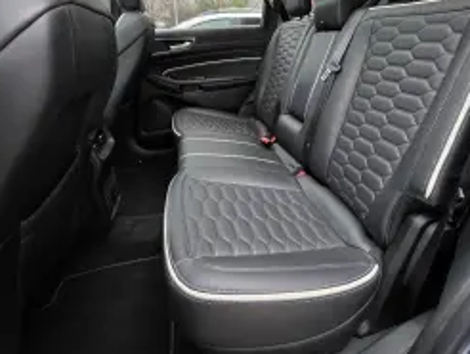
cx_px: 256
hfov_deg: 84.4
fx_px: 258
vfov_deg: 66.4
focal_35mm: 19
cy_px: 111
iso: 800
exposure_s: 1/60
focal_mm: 2.2
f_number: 1.9
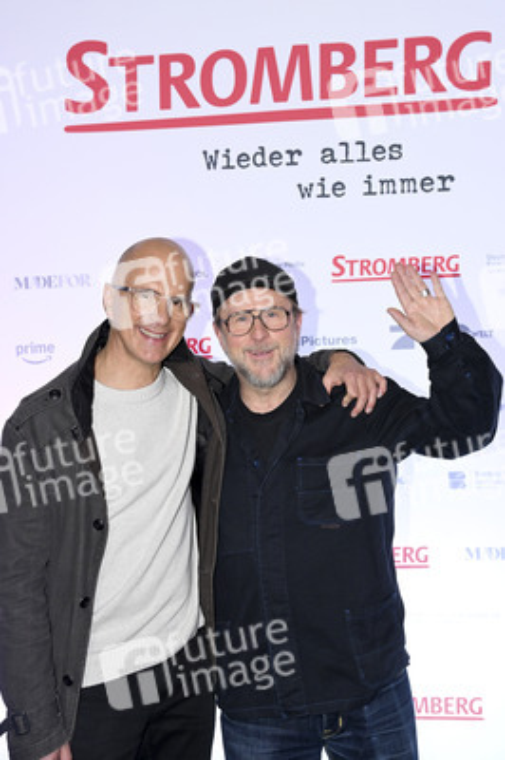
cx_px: 252
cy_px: 380
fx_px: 1286
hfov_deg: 22.2
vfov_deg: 32.9
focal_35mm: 61
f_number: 4
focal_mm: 61
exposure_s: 1/200
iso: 1600
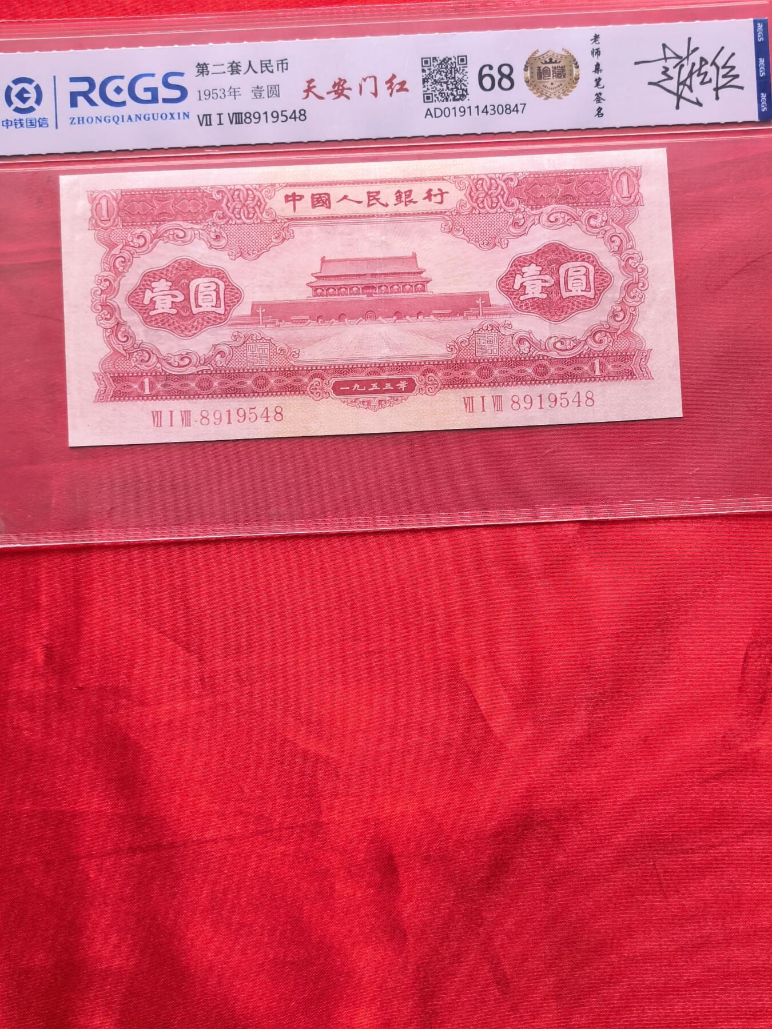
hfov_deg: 30.3
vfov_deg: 39.7
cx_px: 386
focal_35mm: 48
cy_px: 514
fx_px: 1427
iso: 50
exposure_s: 1/138
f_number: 2
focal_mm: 6.98
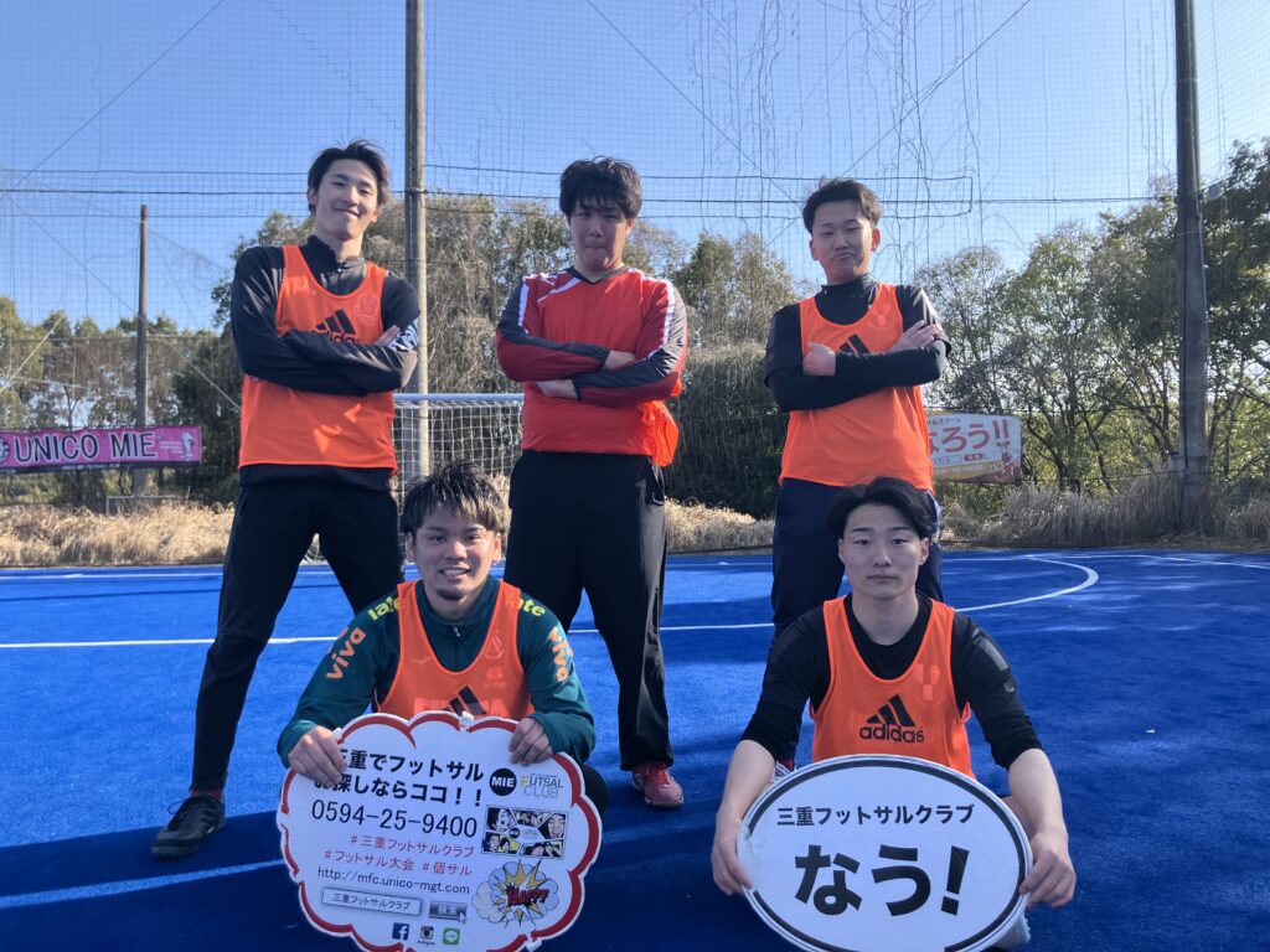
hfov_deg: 63.4
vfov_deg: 49.7
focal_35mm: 28
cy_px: 476
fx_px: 1027
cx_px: 635
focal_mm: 3.99
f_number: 1.8
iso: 32
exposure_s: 1/725
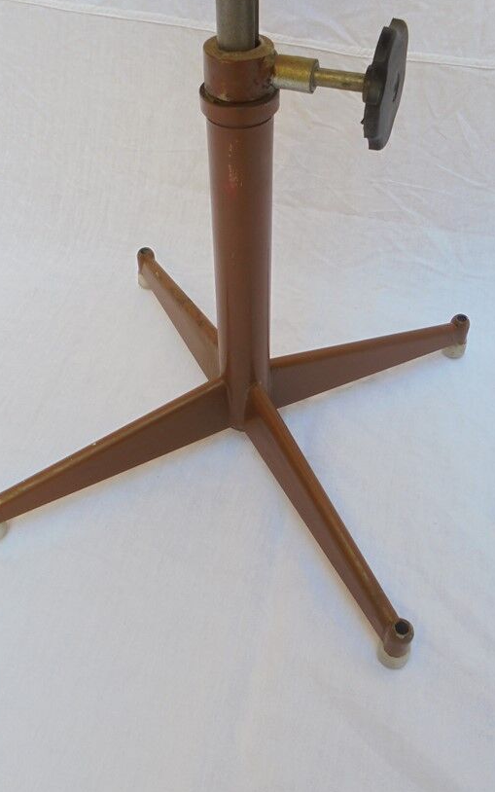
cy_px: 369
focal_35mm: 34
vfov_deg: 56.6
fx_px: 734
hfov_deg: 37.3
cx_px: 238
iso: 100
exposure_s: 1/30
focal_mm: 5.3
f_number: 3.7
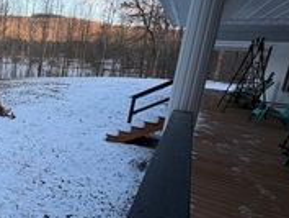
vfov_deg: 41.8
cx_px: -50
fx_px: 284
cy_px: 99
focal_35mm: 34
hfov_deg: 40.1
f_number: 2.2
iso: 50
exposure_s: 1/370
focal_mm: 2.22
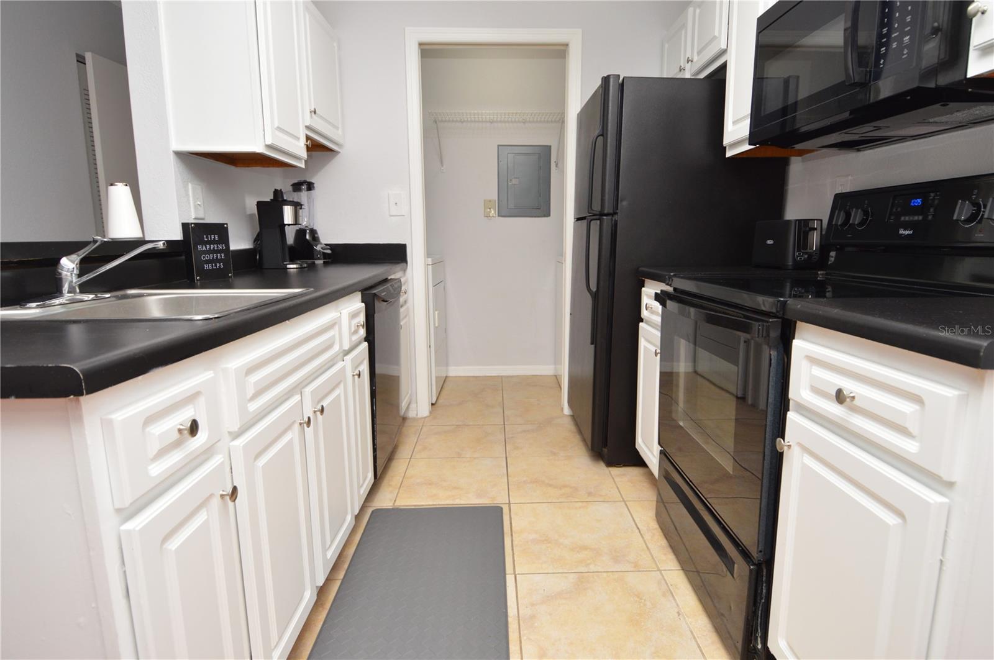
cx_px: 497
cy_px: 330
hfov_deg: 90.1
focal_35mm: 18
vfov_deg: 67.3
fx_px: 496
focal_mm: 12
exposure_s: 1/60
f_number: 4
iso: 400
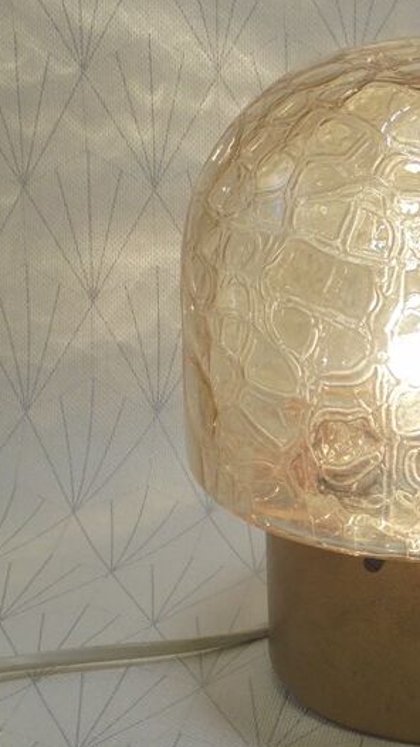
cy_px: 404
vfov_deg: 26.5
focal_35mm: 80
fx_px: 1586
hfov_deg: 14.8
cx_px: 446
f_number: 4.5
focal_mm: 7.8
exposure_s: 1/250
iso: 100
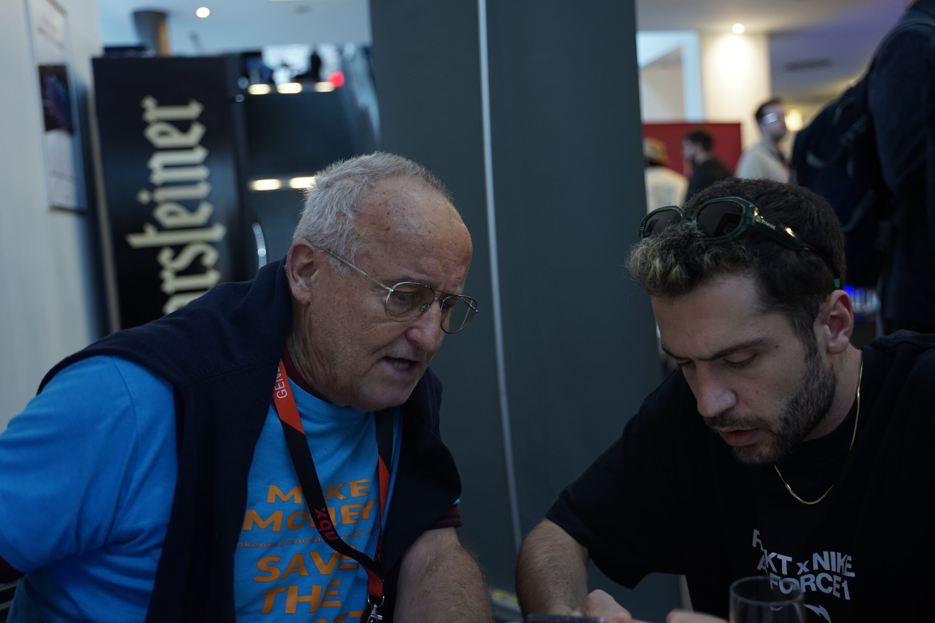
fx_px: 909
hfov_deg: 54.4
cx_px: 468
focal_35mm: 35
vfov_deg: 37.9
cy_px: 312
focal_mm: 35
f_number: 2.8
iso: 640
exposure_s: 1/20
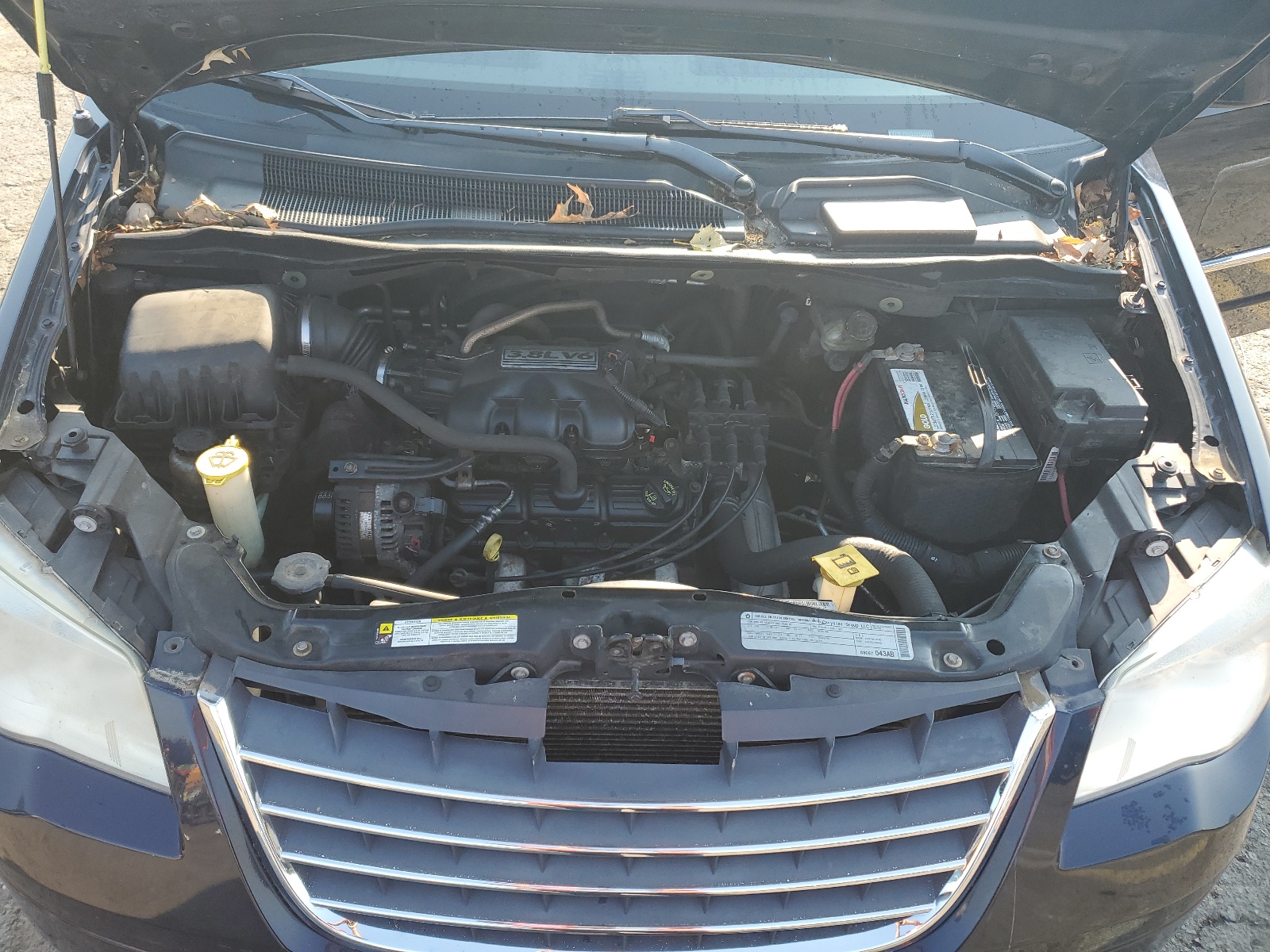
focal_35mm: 26
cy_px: 476
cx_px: 635
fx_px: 954
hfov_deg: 67.3
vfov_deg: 53.1
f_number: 1.5
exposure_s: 1/370
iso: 50
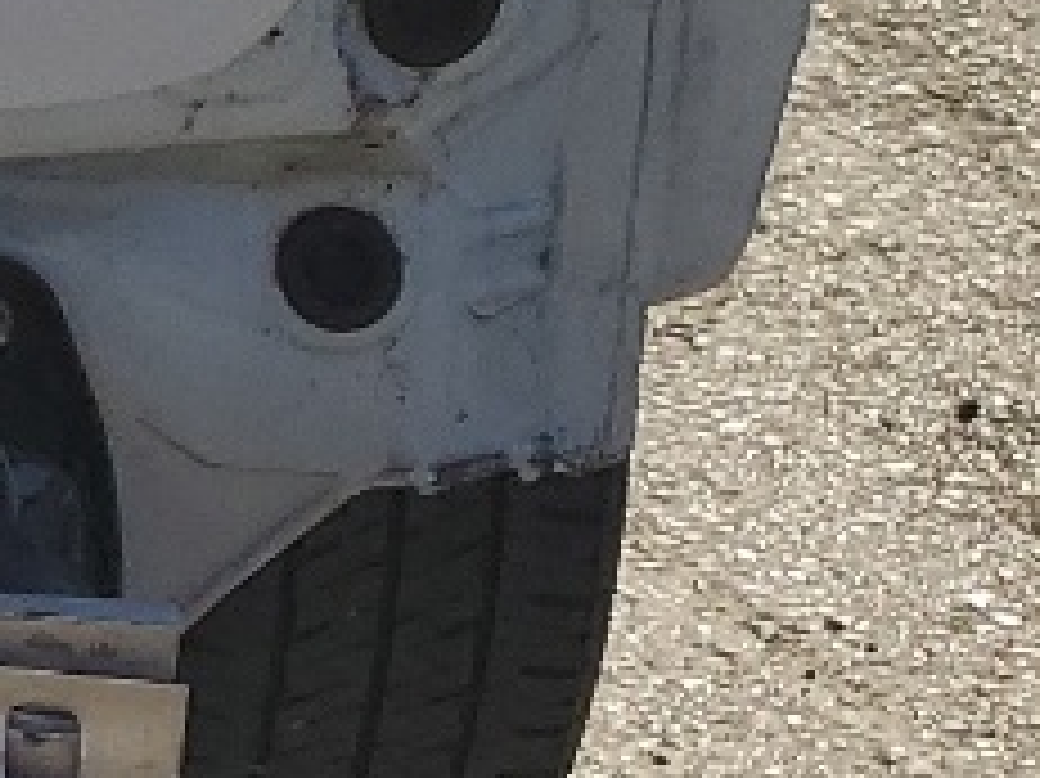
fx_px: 5405
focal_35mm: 180
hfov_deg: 9.4
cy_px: -751
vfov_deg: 7.9
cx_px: -1738
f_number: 1.5
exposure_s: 1/5000
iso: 50
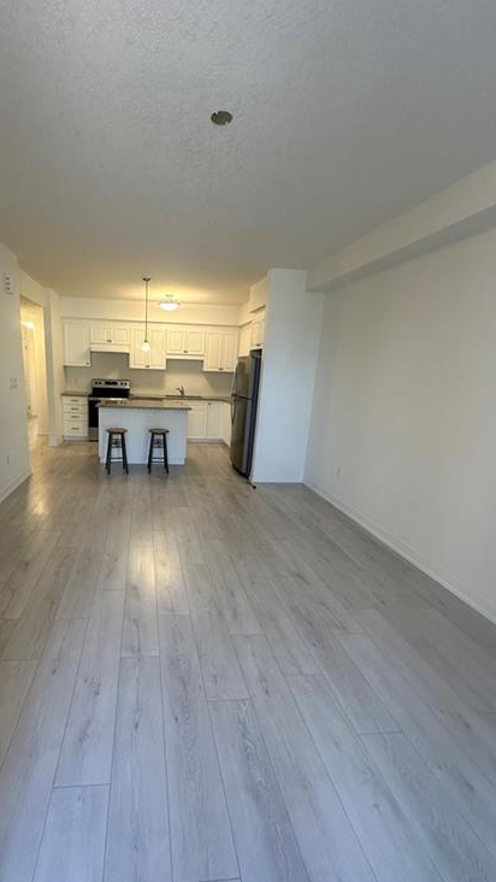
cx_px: 179
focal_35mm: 16
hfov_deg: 65.9
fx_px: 374
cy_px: 455
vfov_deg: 99.3
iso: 200
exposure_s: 1/120
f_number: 2.2
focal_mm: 2.22
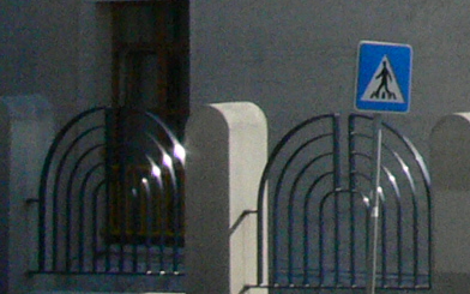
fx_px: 3279
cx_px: 1122
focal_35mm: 256
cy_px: -733
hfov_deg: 7.6
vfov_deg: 4.8
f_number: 8
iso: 200
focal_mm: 7.9
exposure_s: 1/500
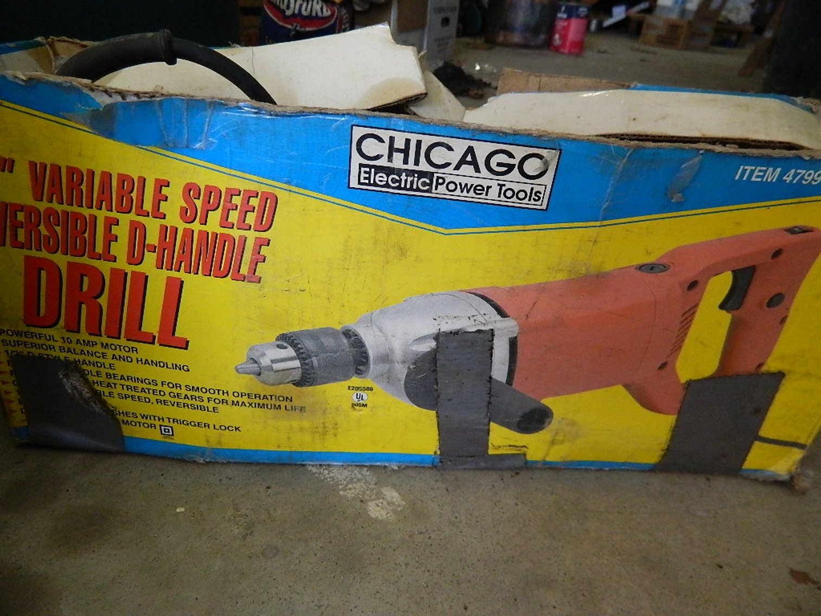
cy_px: 308
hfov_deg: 69.4
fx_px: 593
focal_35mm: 25
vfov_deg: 54.9
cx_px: 410
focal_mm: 4.5
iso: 400
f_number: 3.1
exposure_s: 1/100
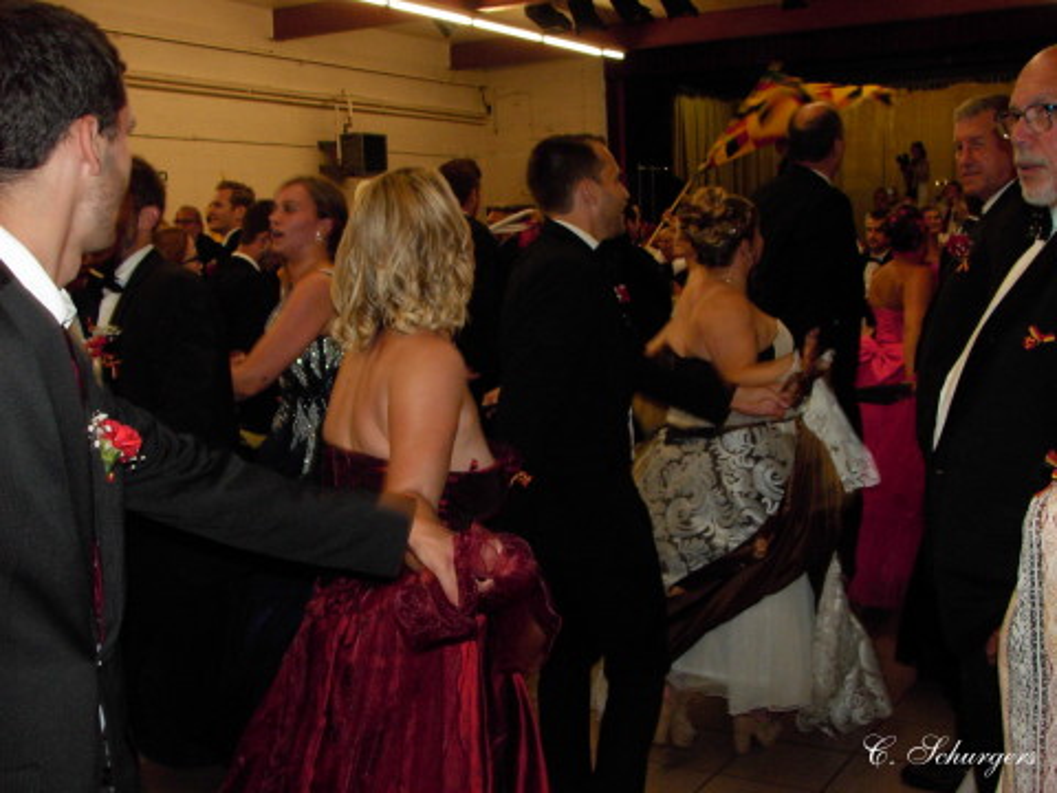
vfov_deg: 33.6
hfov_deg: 43.9
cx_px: 528
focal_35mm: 43
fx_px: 1313
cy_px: 396
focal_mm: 6.6
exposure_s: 1/51
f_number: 2.8
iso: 200
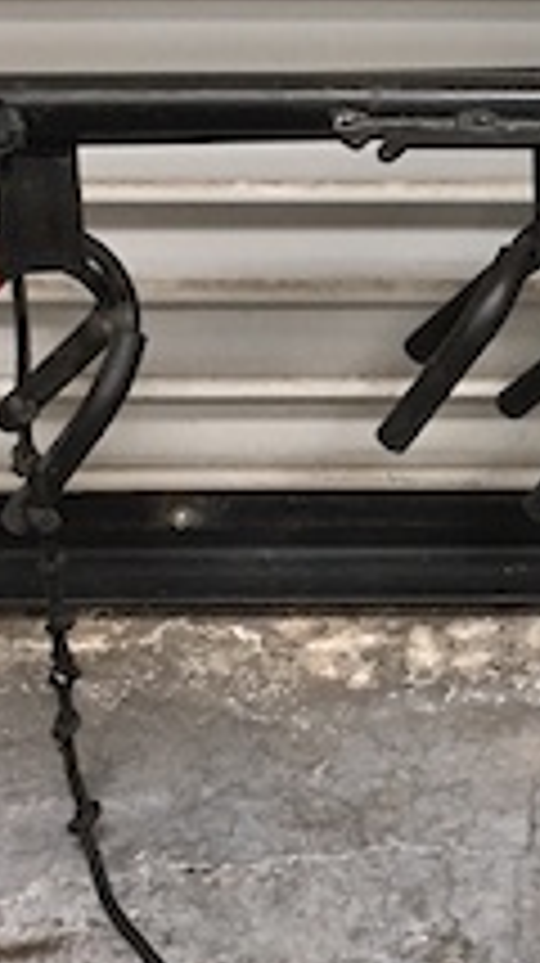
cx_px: 868
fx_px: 3011
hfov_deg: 9.9
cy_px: 382
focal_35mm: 118
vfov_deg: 18.2
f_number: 2.2
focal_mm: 4.15
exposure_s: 1/30
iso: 80
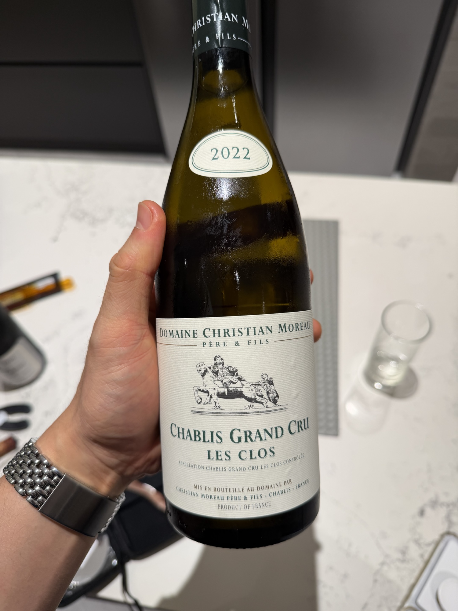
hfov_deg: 56.8
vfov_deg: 71.6
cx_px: 229
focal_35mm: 24
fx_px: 423
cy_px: 306
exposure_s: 1/100
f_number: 1.78
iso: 80
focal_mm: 6.76
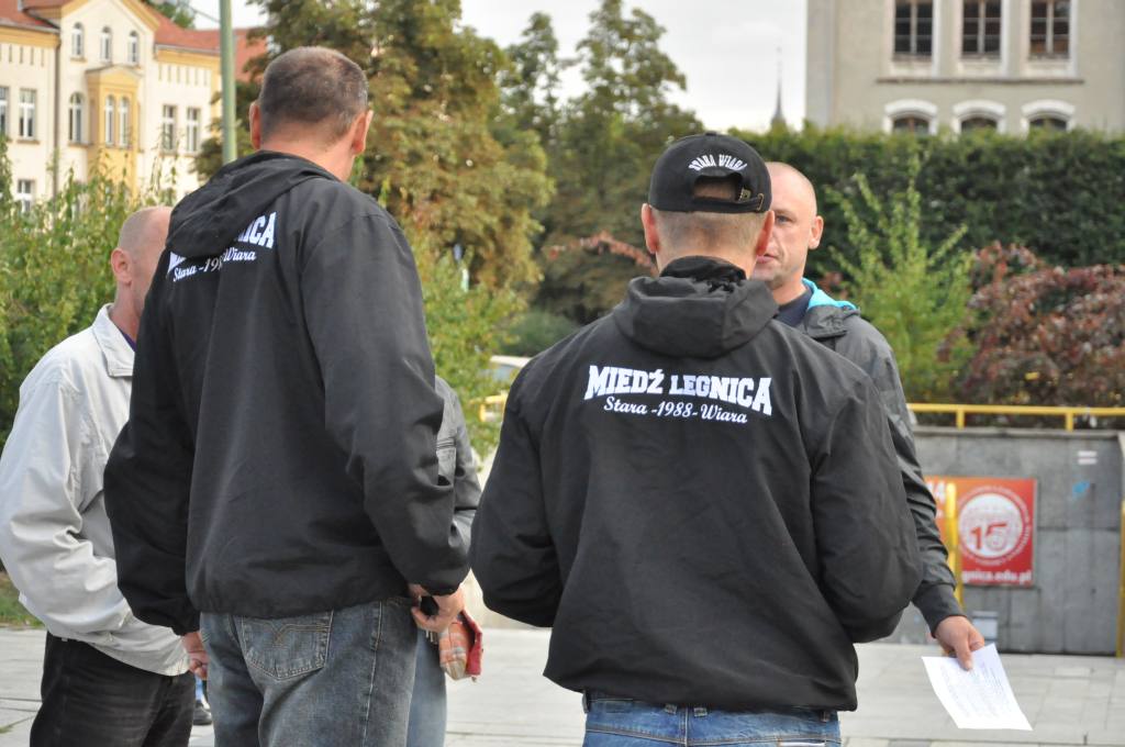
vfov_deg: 15.7
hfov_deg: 23.4
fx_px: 2715
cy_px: 374
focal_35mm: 87
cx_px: 562
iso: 2000
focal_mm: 58
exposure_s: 1/1250
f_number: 5
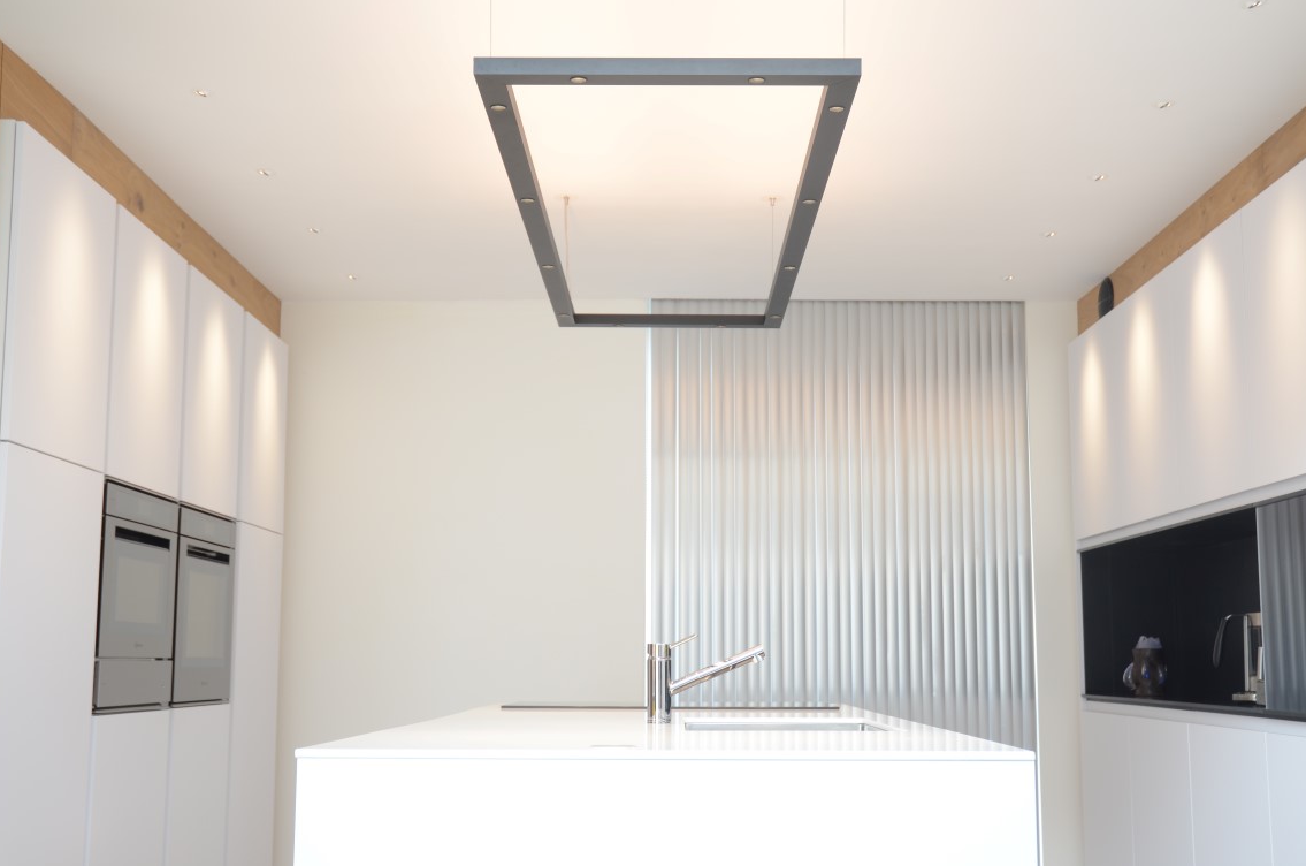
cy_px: 439
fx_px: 1720
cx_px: 657
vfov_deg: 28.2
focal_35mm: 48
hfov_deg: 41.6
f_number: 4
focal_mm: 31
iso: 200
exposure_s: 1/15
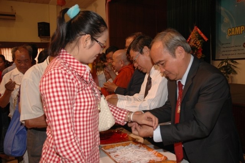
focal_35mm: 38
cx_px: 122
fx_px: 255
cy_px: 82
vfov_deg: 35.5
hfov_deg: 51.3
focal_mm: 25
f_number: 4
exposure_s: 1/60
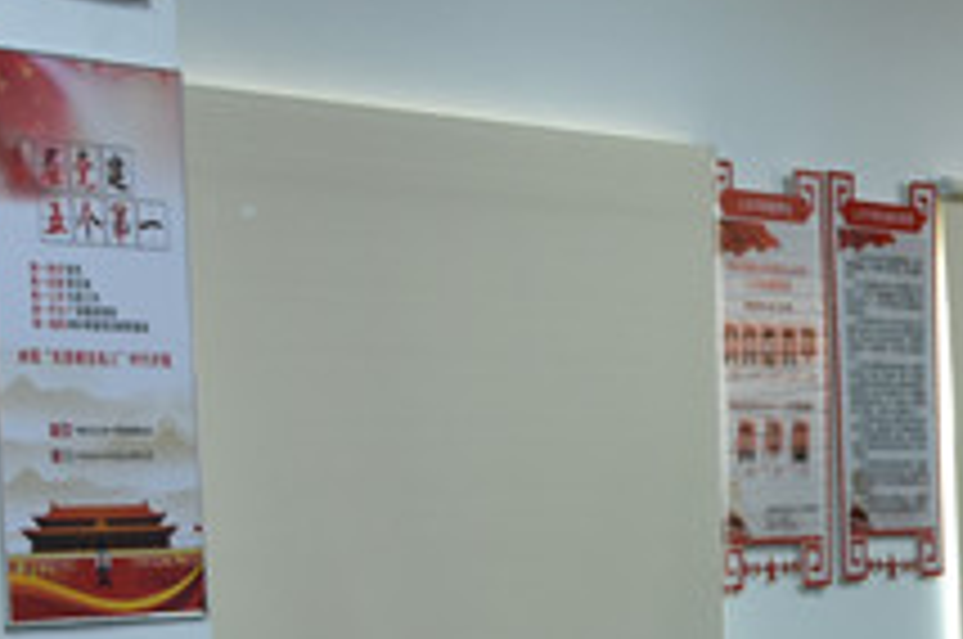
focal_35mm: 155
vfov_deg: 8.7
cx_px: 1305
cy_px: 747
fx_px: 4140
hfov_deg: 12.8
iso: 800
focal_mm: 26
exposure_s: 1/100
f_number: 5
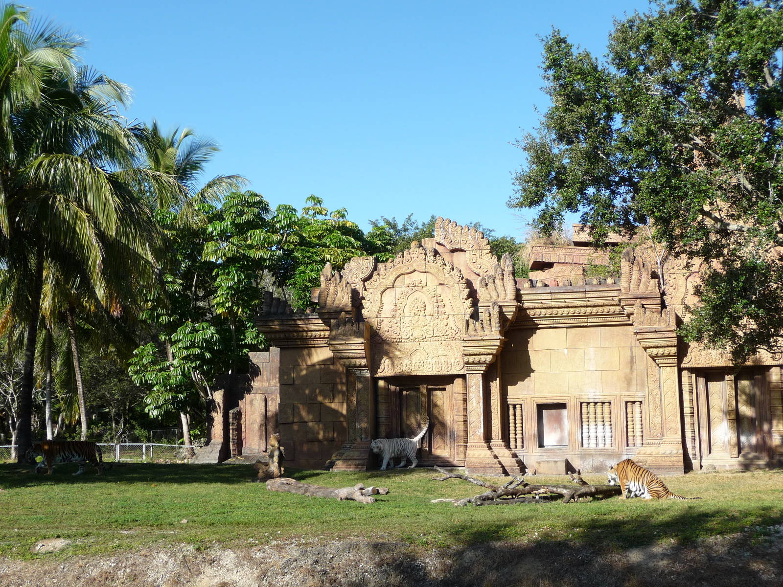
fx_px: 1086
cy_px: 294
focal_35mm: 48
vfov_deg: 30.3
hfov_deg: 39.7
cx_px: 392
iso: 100
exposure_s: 1/500
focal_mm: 8
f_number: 4.2
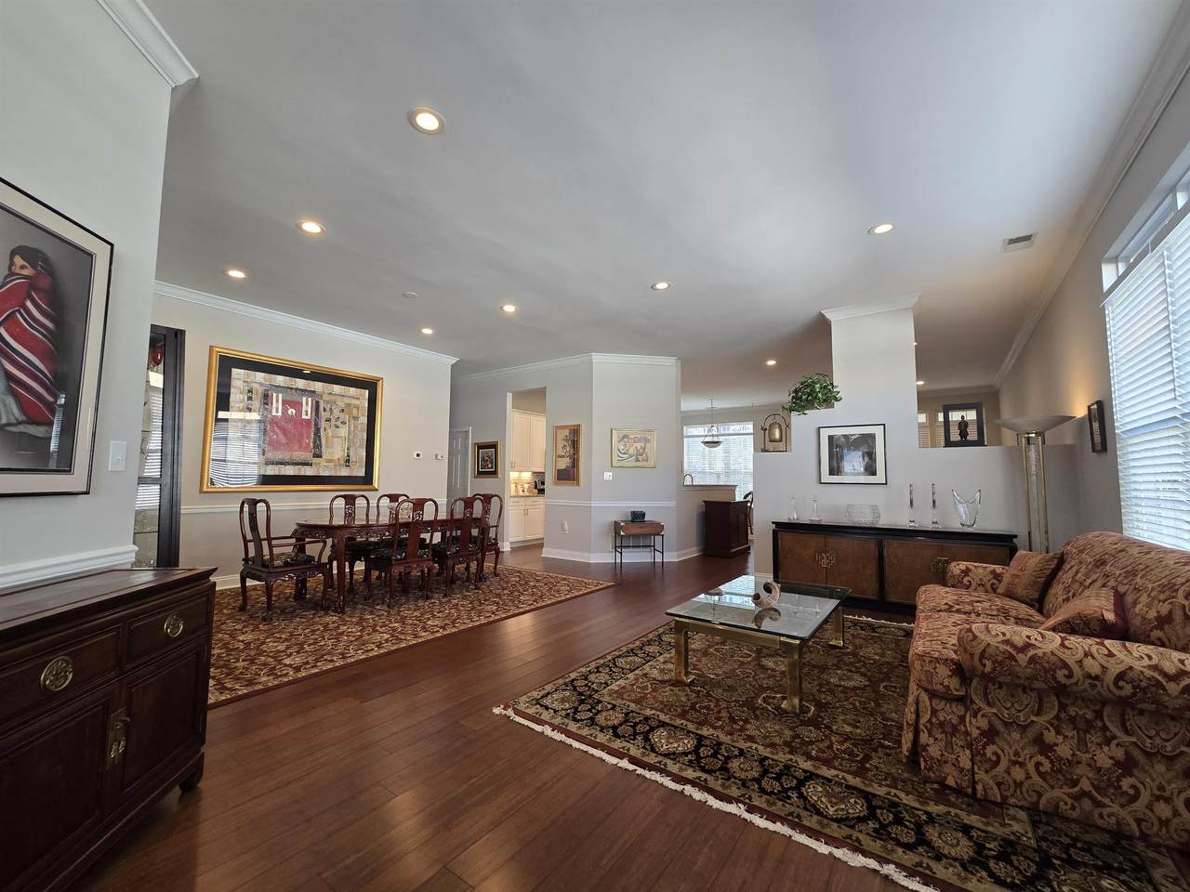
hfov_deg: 106.2
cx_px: 595
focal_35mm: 13
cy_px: 446
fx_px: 447
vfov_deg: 89.9
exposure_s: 1/60
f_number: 2.2
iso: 100
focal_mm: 2.2
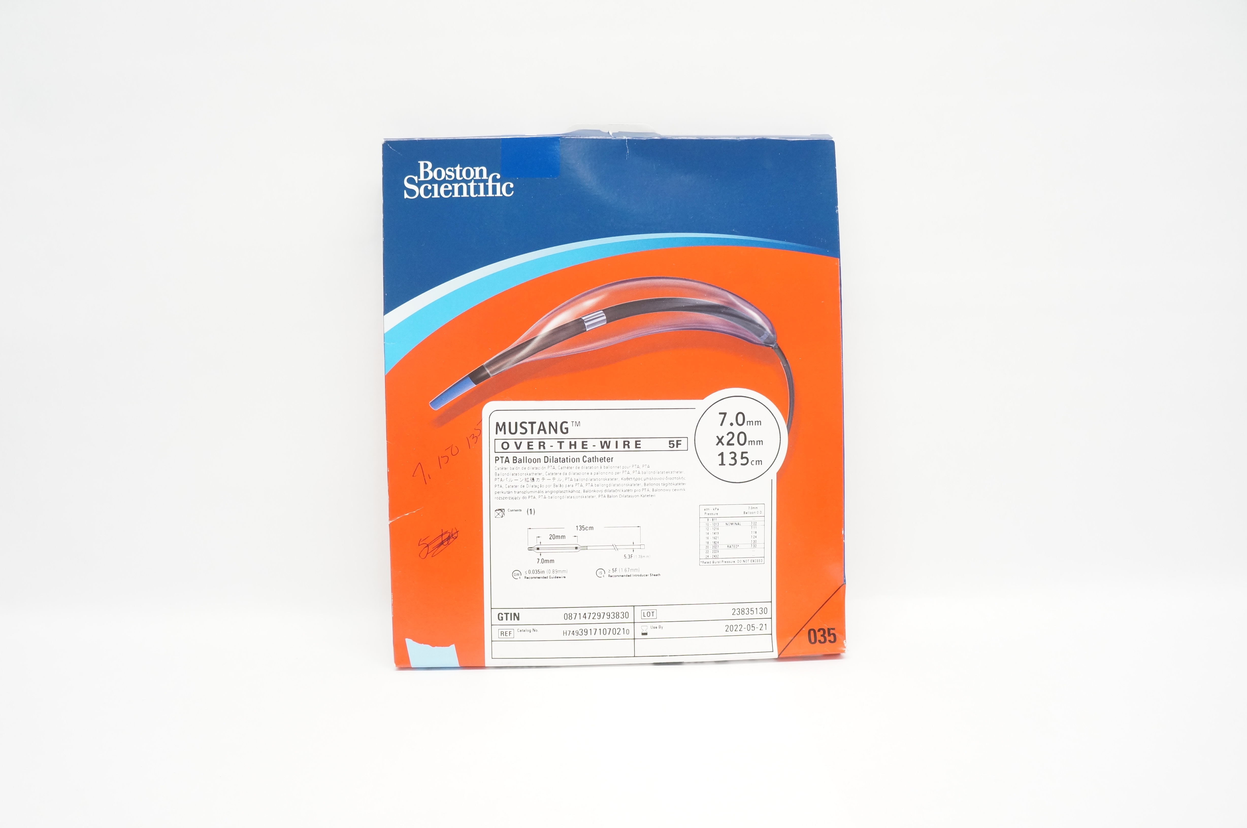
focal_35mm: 27
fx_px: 934
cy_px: 414
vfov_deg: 47.8
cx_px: 624
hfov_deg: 67.4
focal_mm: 18
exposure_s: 1/80
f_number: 4.5
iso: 800
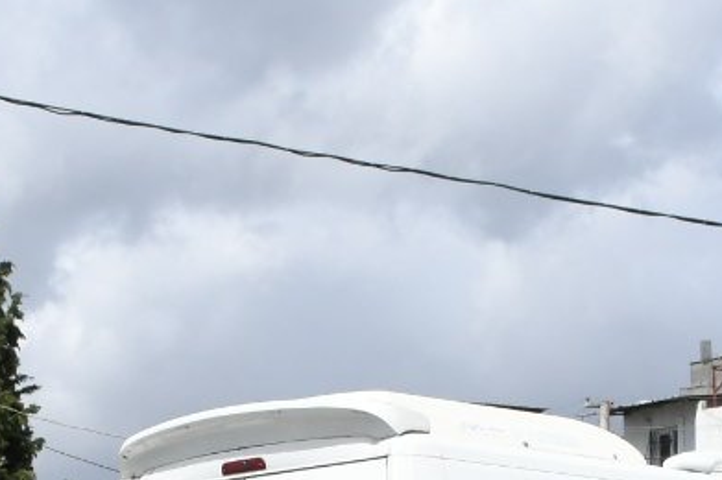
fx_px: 2244
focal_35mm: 112
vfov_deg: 11.2
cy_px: 919
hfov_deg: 18.3
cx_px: 321
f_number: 16
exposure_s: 1/1000
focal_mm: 18
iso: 640
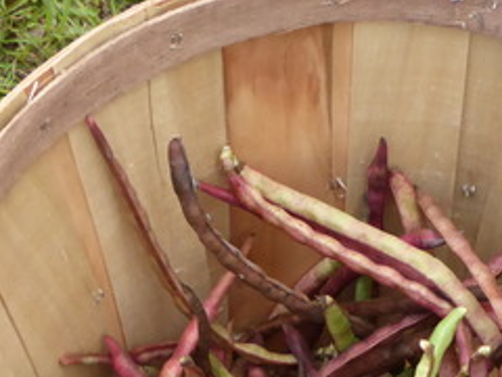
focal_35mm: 138
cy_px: 384
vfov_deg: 10.6
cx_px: 372
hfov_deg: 14.2
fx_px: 2001
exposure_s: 1/250
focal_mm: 9.6
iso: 400
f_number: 4.1
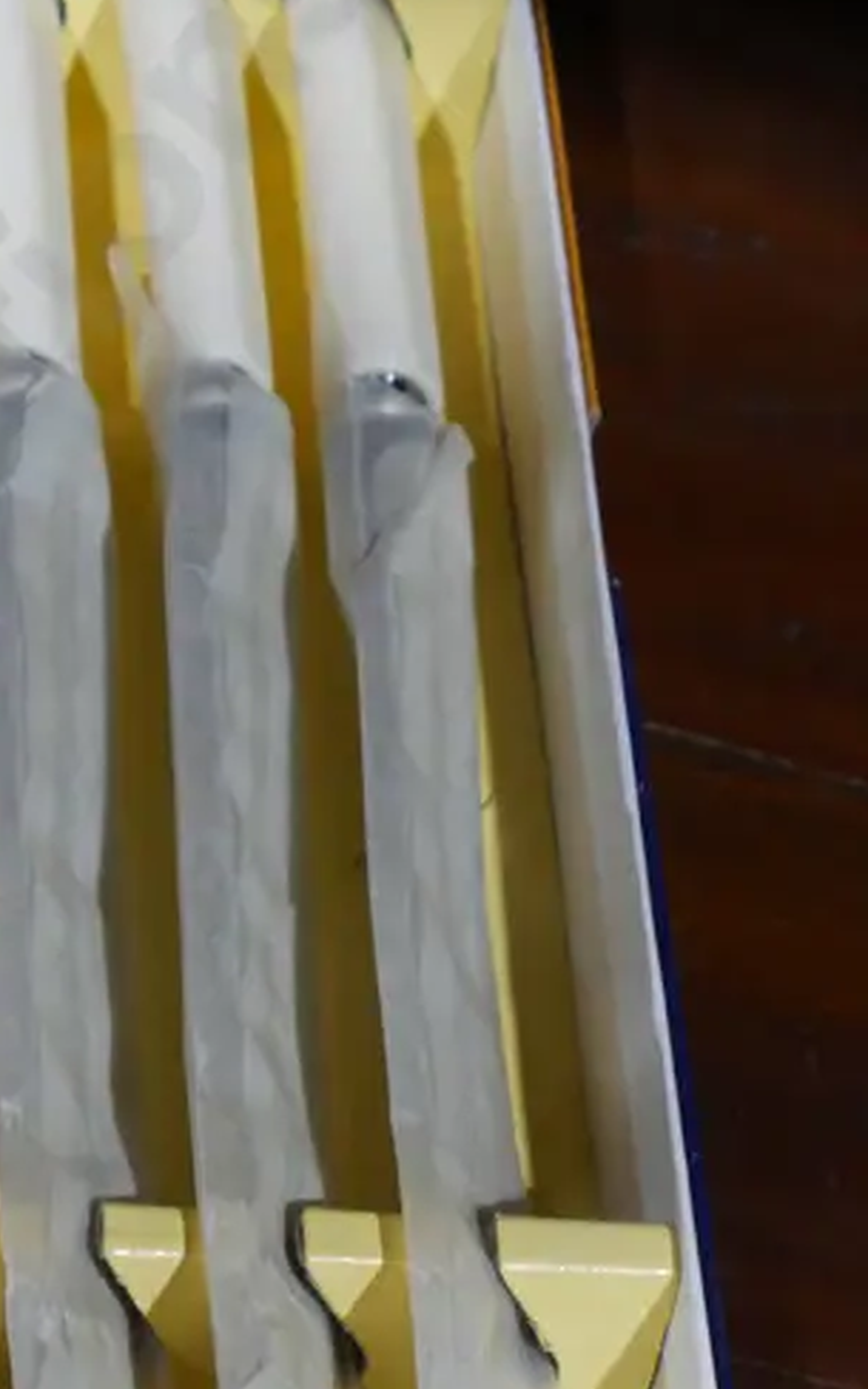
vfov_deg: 11.8
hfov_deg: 7.3
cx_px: -121
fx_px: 6737
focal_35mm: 178
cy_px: 538
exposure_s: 1/100
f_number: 5.6
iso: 1000
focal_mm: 40
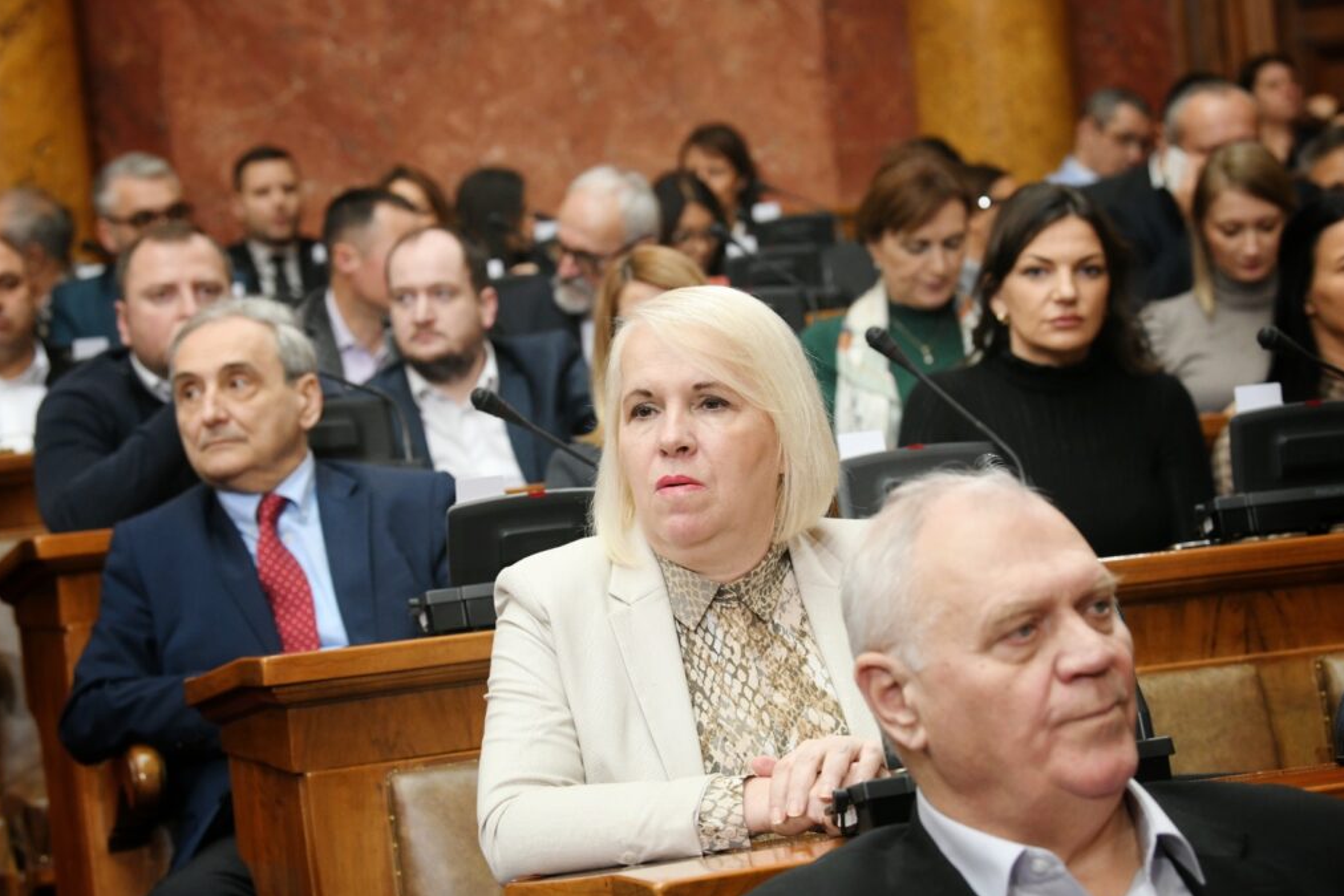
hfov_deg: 23.4
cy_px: 451
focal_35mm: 87
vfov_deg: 15.7
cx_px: 668
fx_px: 3248
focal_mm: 86
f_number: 5
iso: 2000
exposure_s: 1/160
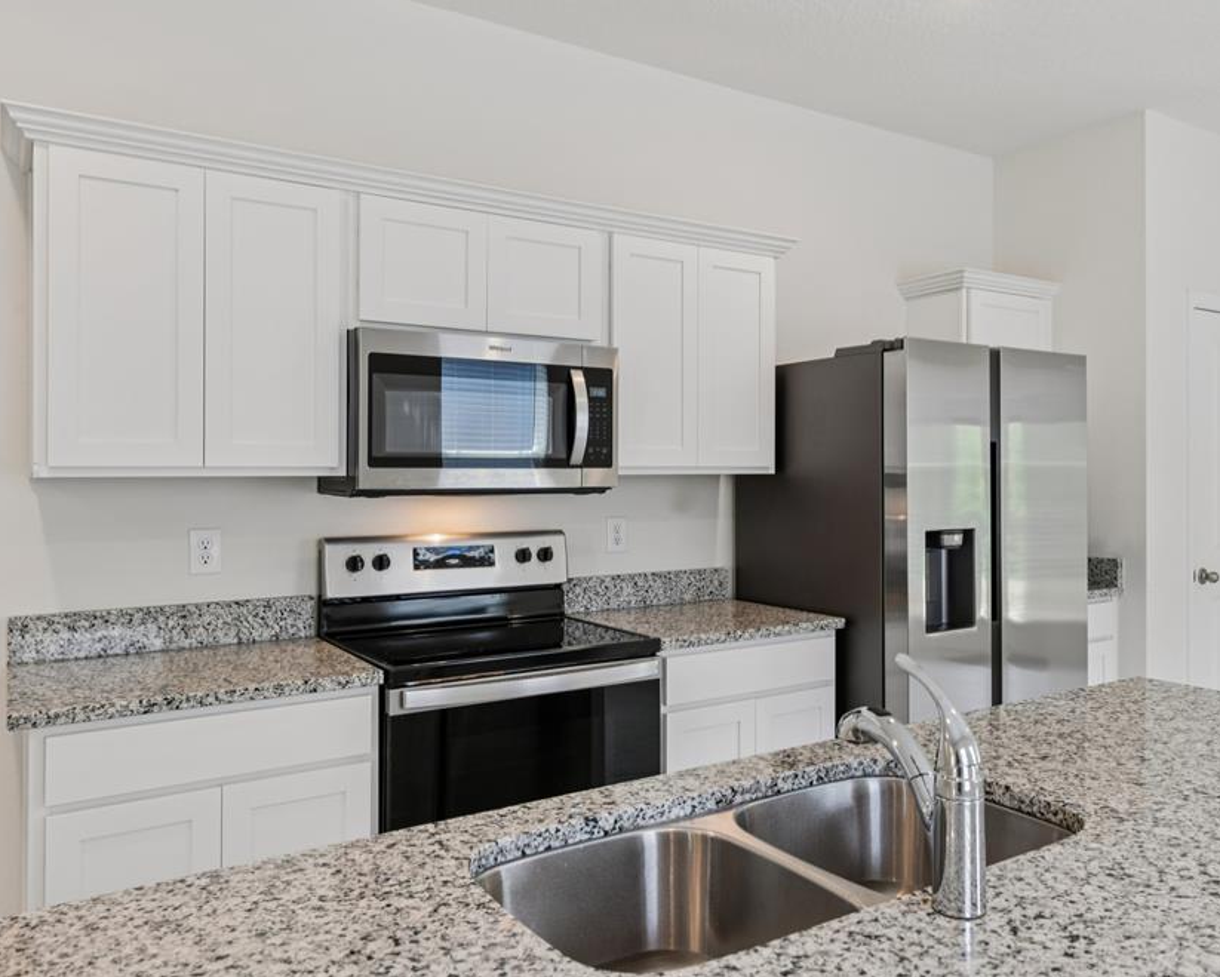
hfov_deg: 62.0
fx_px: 1011
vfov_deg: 51.6
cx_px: 683
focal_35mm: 28
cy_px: 494
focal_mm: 24
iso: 400
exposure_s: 1/20
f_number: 8
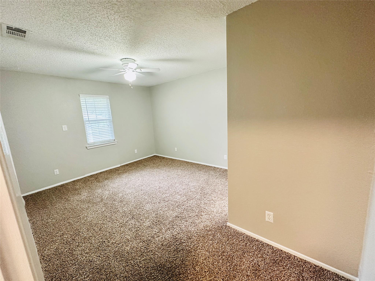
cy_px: 140
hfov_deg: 102.1
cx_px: 188
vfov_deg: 85.7
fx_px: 152
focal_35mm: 14
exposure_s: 1/60
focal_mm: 2.22
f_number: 2.2
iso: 640
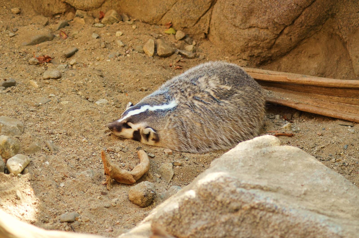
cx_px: 180
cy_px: 119
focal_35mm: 105
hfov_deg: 19.5
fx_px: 1045
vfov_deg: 13.0
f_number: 4.5
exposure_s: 1/320
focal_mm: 70
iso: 400
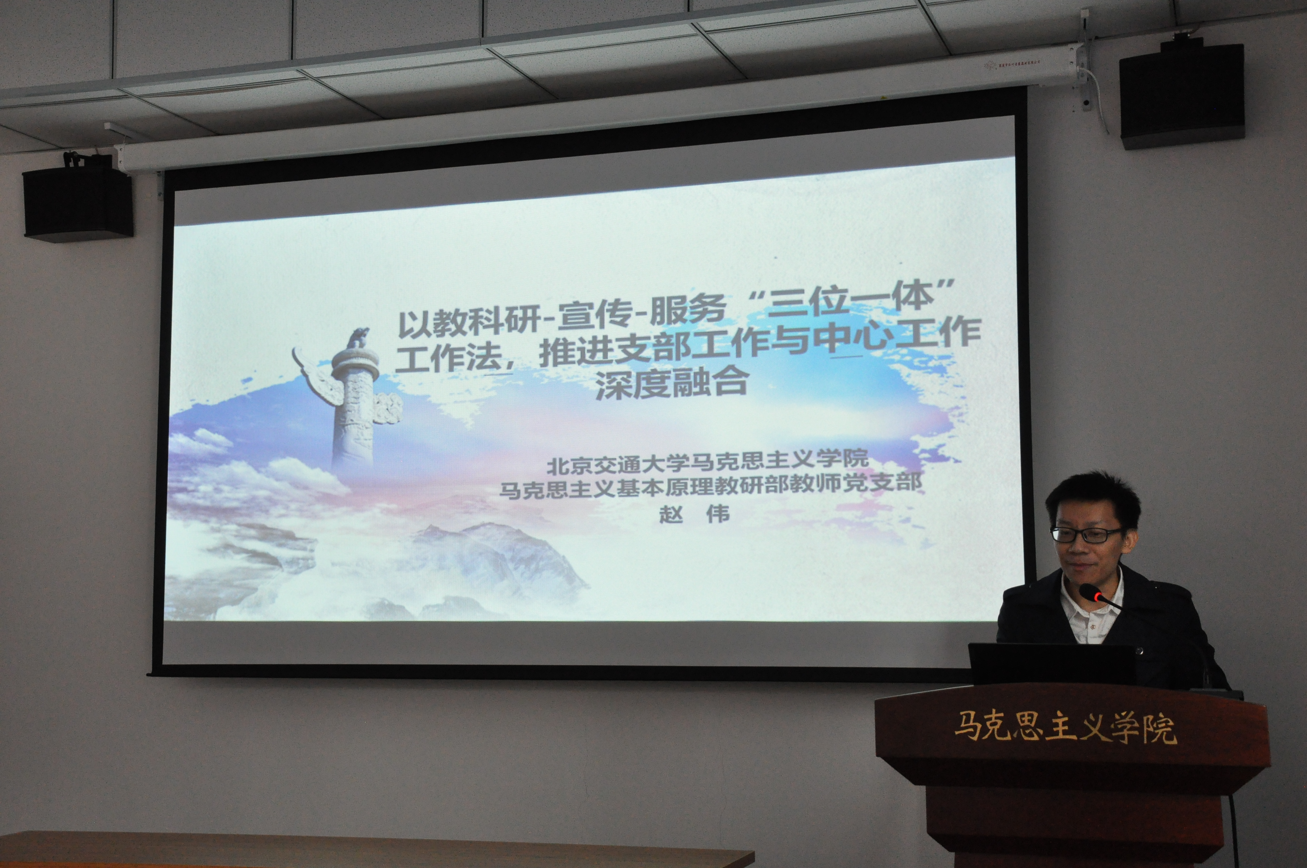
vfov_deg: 28.0
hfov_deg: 41.2
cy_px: 434
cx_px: 654
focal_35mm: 48
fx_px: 1741
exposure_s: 1/200
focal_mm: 32
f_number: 5.6
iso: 2000
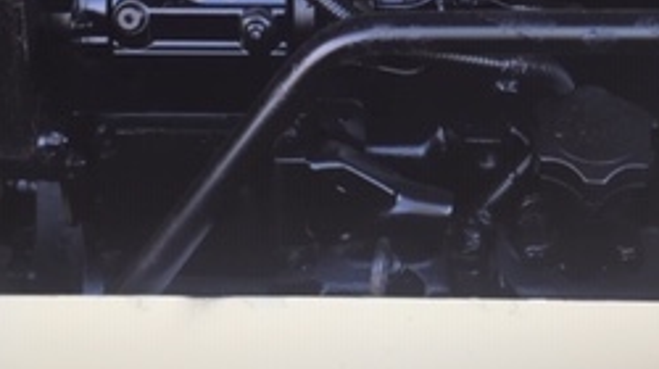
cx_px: 311
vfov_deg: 14.1
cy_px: -156
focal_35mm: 81
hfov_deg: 26.2
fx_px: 1414
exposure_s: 1/120
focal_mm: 4.15
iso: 40
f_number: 2.2
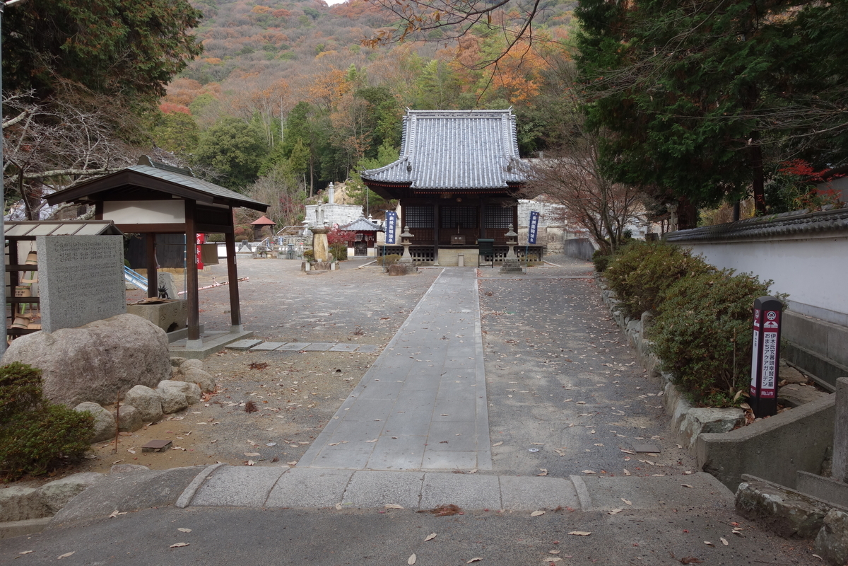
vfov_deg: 46.4
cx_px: 424
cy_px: 283
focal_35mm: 28
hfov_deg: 65.5
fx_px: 660
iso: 125
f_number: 5.6
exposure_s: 1/100
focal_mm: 10.4
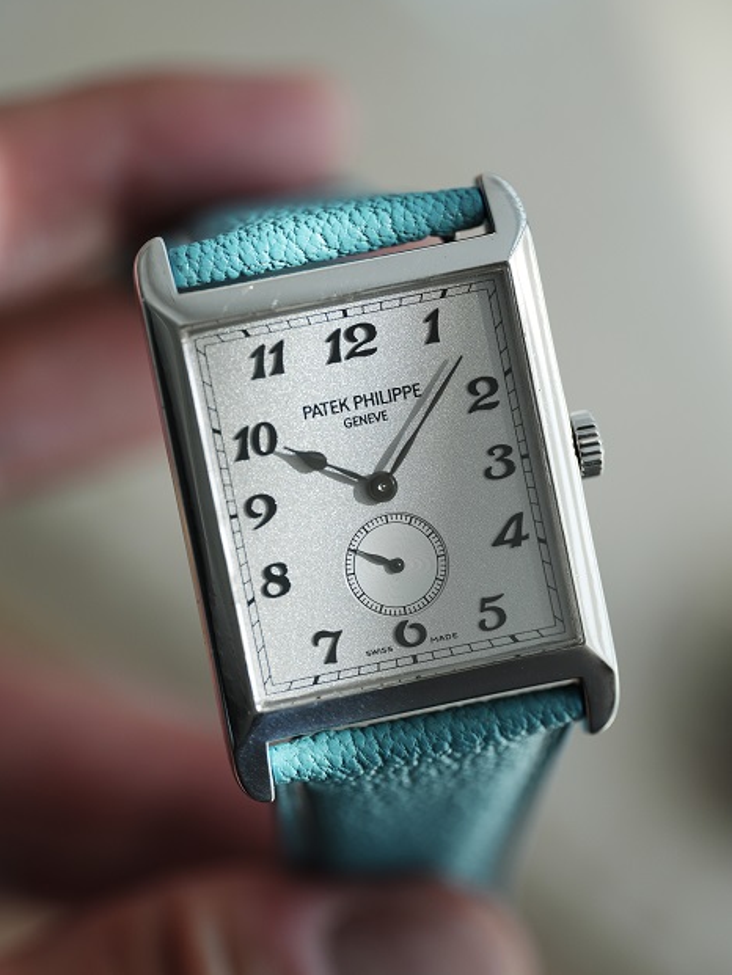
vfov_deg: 17.3
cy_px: 480
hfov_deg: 13.0
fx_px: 3213
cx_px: 366
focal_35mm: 114
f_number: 2.8
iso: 500
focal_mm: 105
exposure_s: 1/250
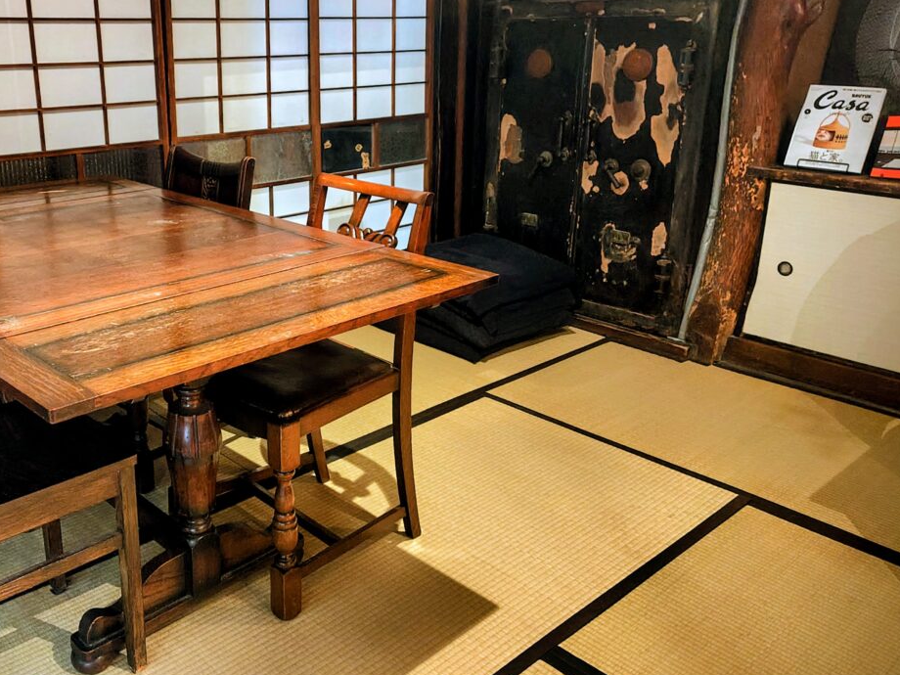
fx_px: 832
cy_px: 282
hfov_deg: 55.8
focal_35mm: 32
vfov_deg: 44.0
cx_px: 310
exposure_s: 1/50
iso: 1447
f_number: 1.9
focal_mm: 5.6
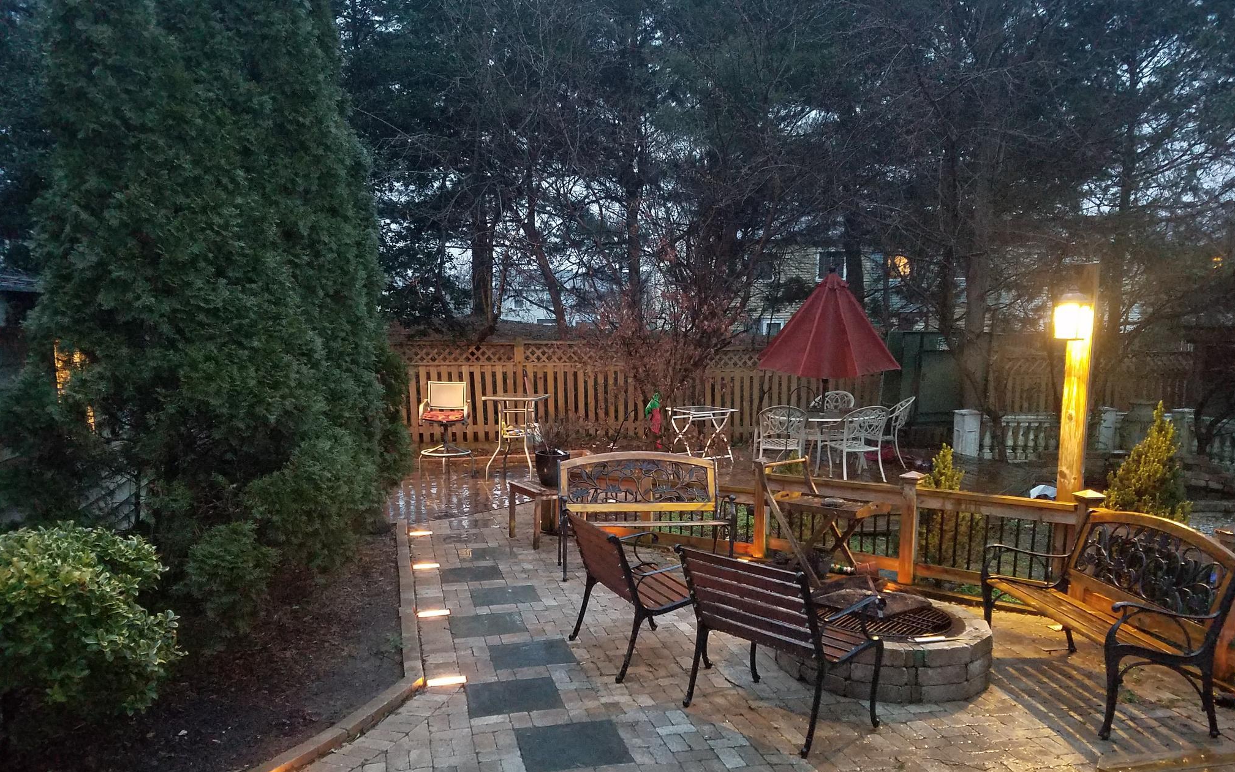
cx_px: 625
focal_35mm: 28
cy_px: 460
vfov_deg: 44.3
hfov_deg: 66.5
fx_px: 942
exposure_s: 1/10
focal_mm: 4.2
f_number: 1.7
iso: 640
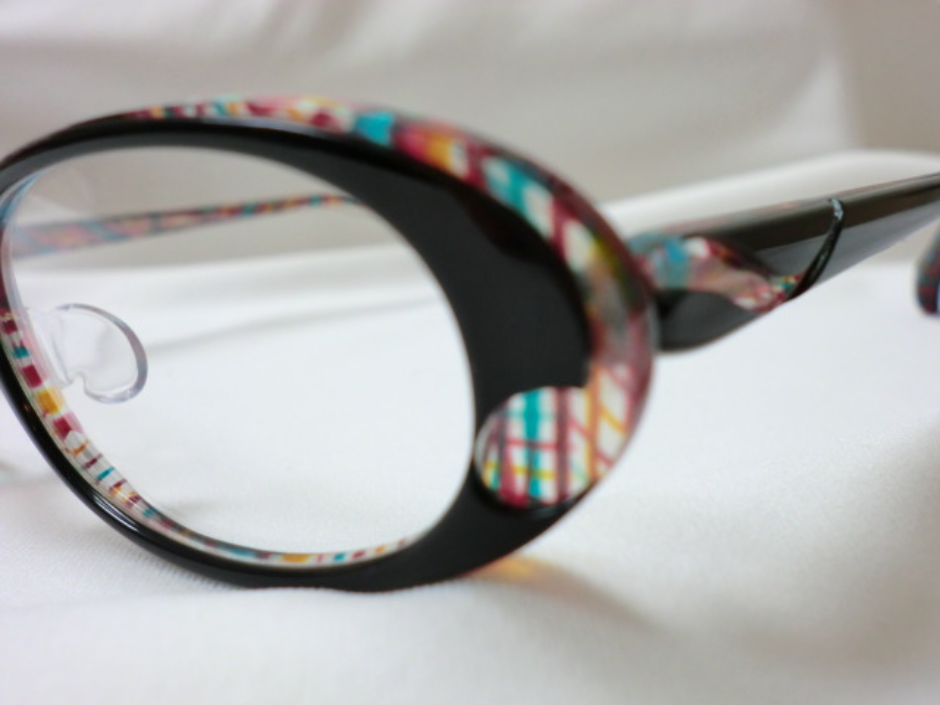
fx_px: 869
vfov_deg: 44.2
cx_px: 470
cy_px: 352
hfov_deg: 56.8
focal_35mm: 32
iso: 200
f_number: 3.5
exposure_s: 1/60
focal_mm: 5.8
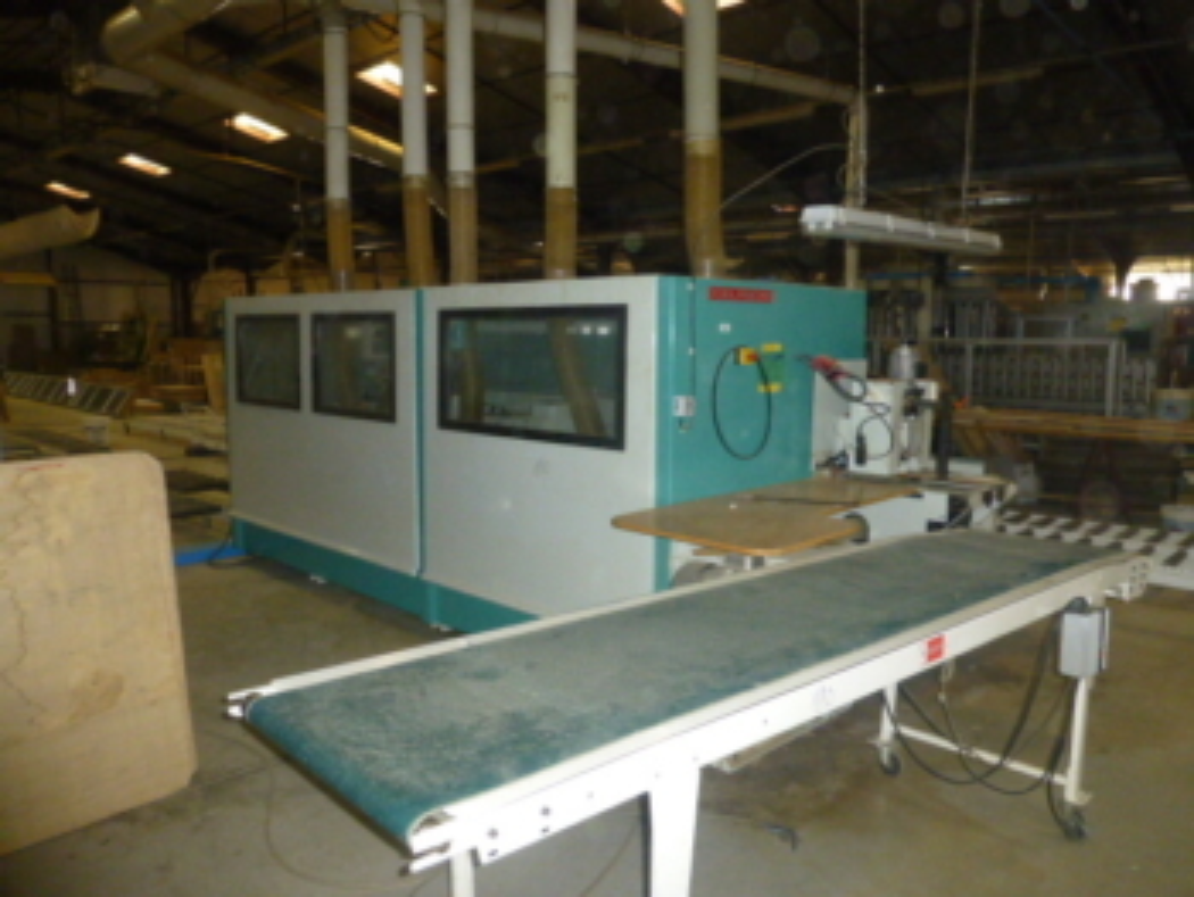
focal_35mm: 27
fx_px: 932
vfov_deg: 51.4
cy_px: 448
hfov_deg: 65.3
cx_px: 597
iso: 800
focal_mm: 4.8
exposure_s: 1/60
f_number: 3.4
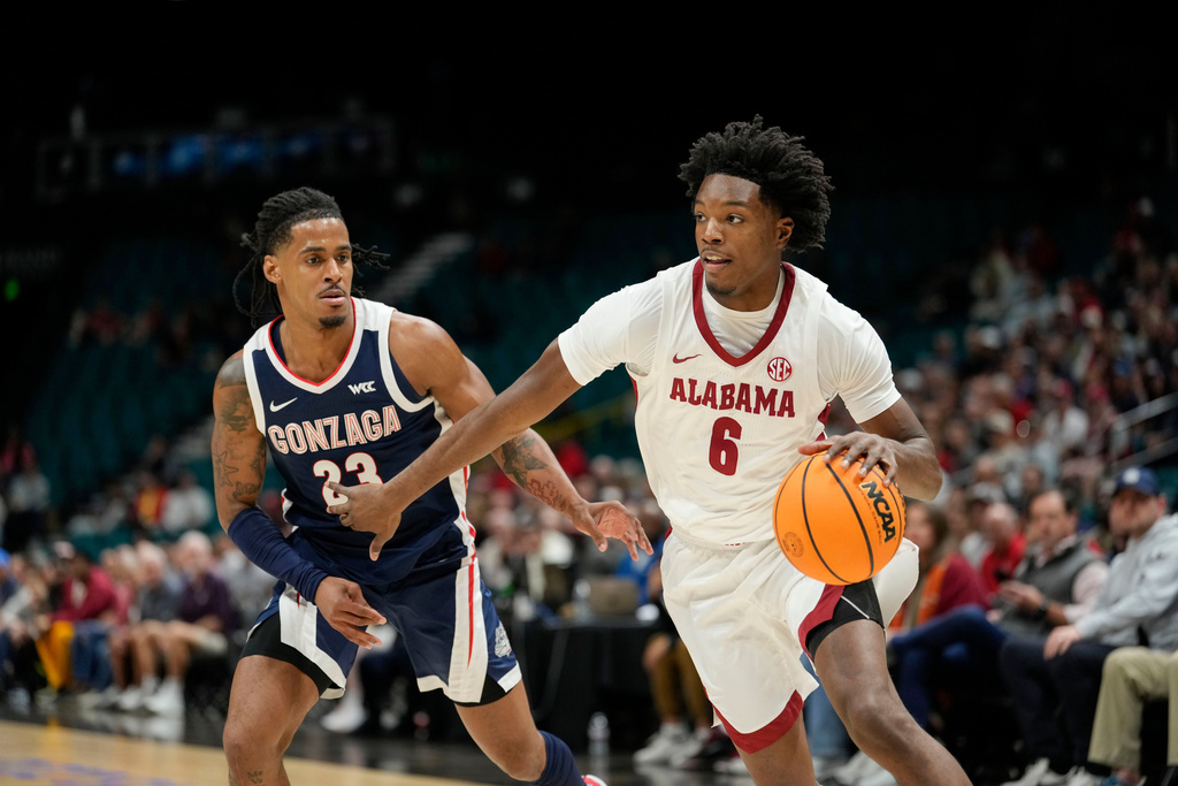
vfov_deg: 15.5
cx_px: 589
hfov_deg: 23.1
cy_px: 393
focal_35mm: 88
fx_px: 2880
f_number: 2
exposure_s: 1/2500
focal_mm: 88
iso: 2000
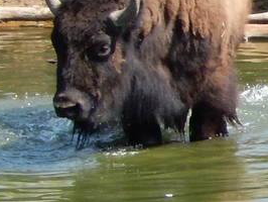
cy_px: 148
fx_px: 6842
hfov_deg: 2.2
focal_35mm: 883
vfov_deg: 1.7
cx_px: 599
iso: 180
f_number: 5.6
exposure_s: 1/250
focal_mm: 26.4
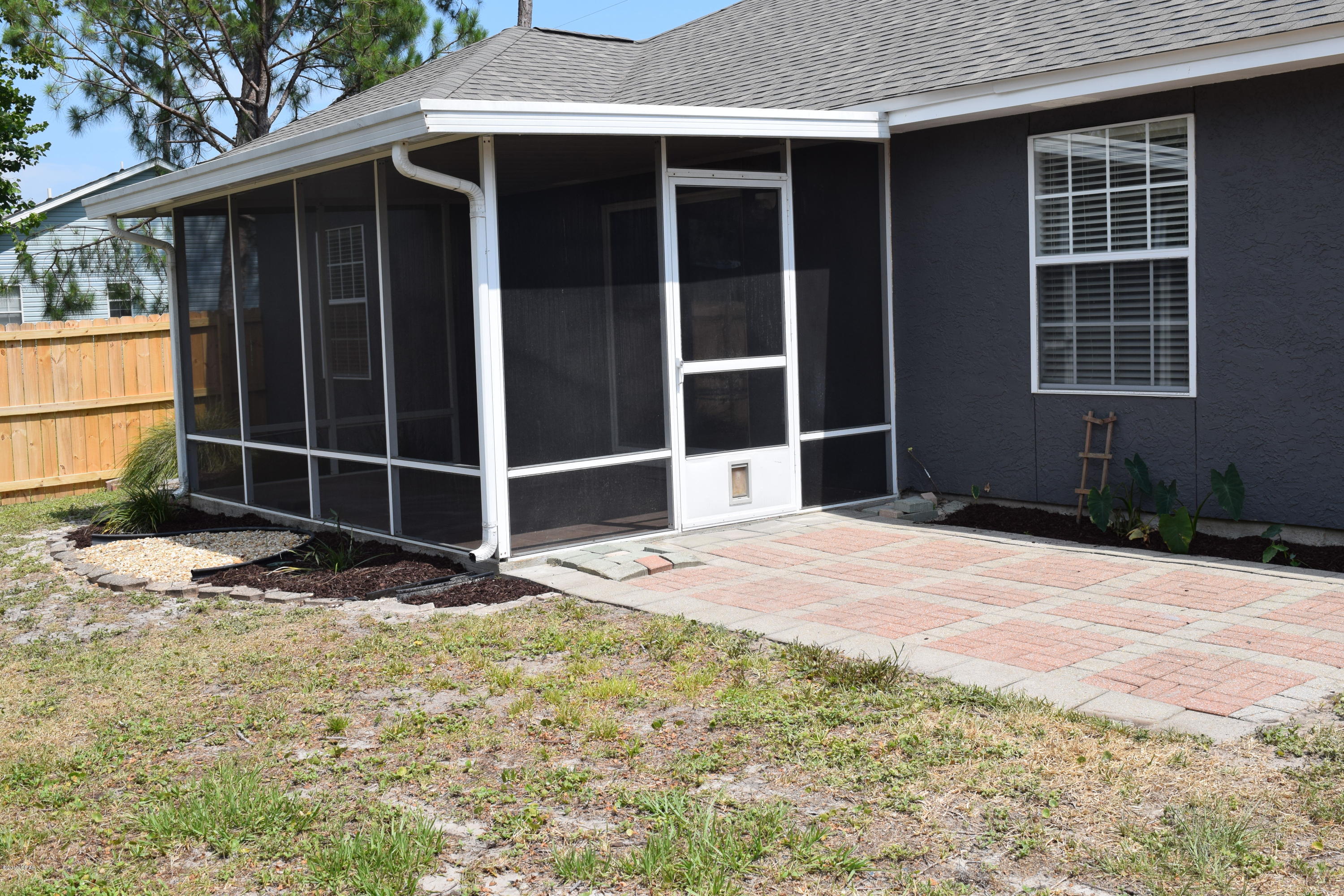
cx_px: 672
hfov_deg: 49.6
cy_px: 448
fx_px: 1456
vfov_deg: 34.2
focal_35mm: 39
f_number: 10
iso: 200
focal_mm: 26
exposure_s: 1/400
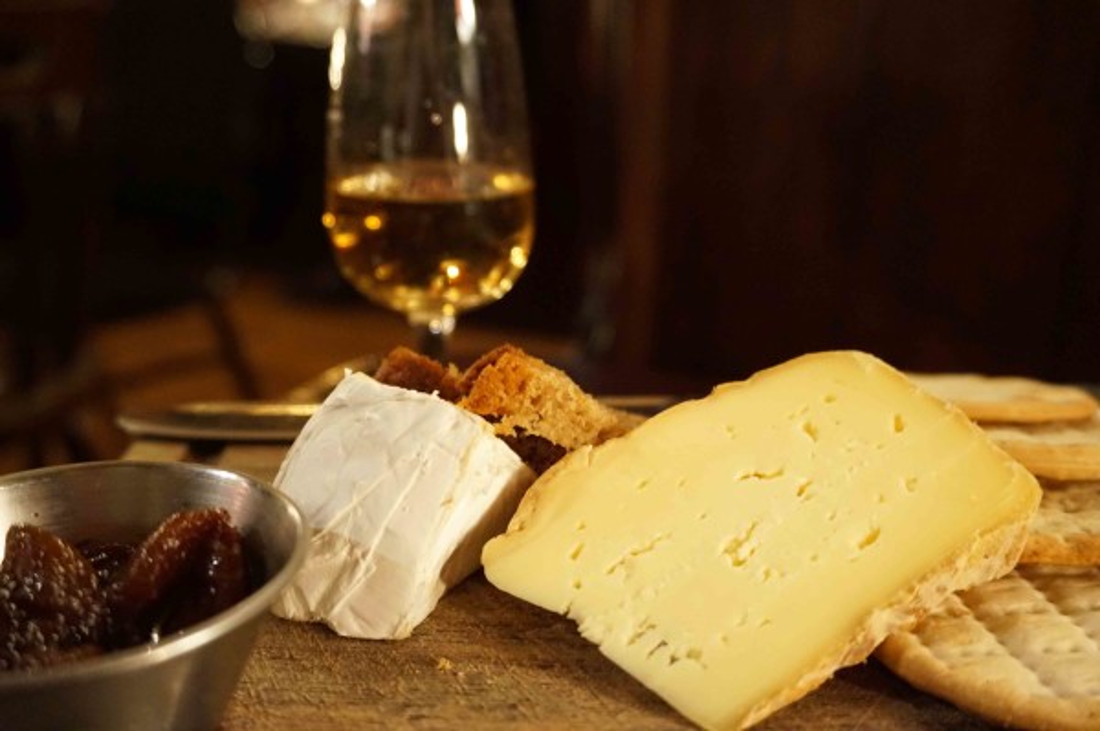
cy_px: 366
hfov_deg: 51.3
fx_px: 1145
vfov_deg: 35.4
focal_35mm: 38
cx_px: 550
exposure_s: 1/6
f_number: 4.5
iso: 3200
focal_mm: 25
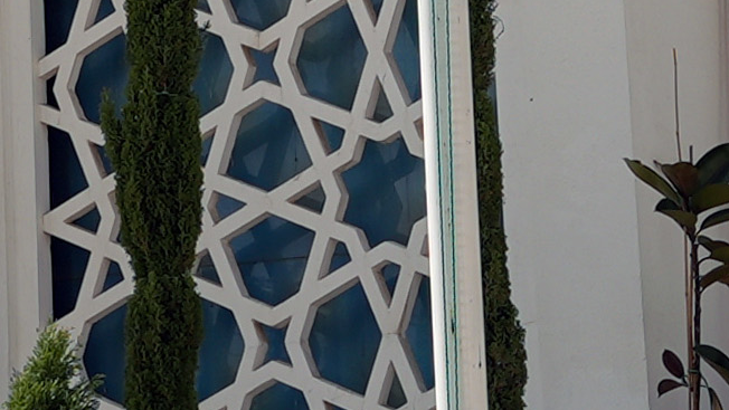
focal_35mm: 255
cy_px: -602
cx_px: -787
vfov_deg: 4.6
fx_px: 4925
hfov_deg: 8.0
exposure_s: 1/800
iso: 80
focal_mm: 37.4
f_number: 4.5
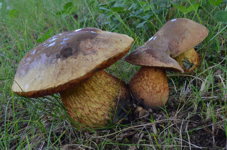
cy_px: 75
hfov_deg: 22.0
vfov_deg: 14.6
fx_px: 585
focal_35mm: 93
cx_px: 114
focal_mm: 62
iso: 400
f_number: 29
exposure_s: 1/8
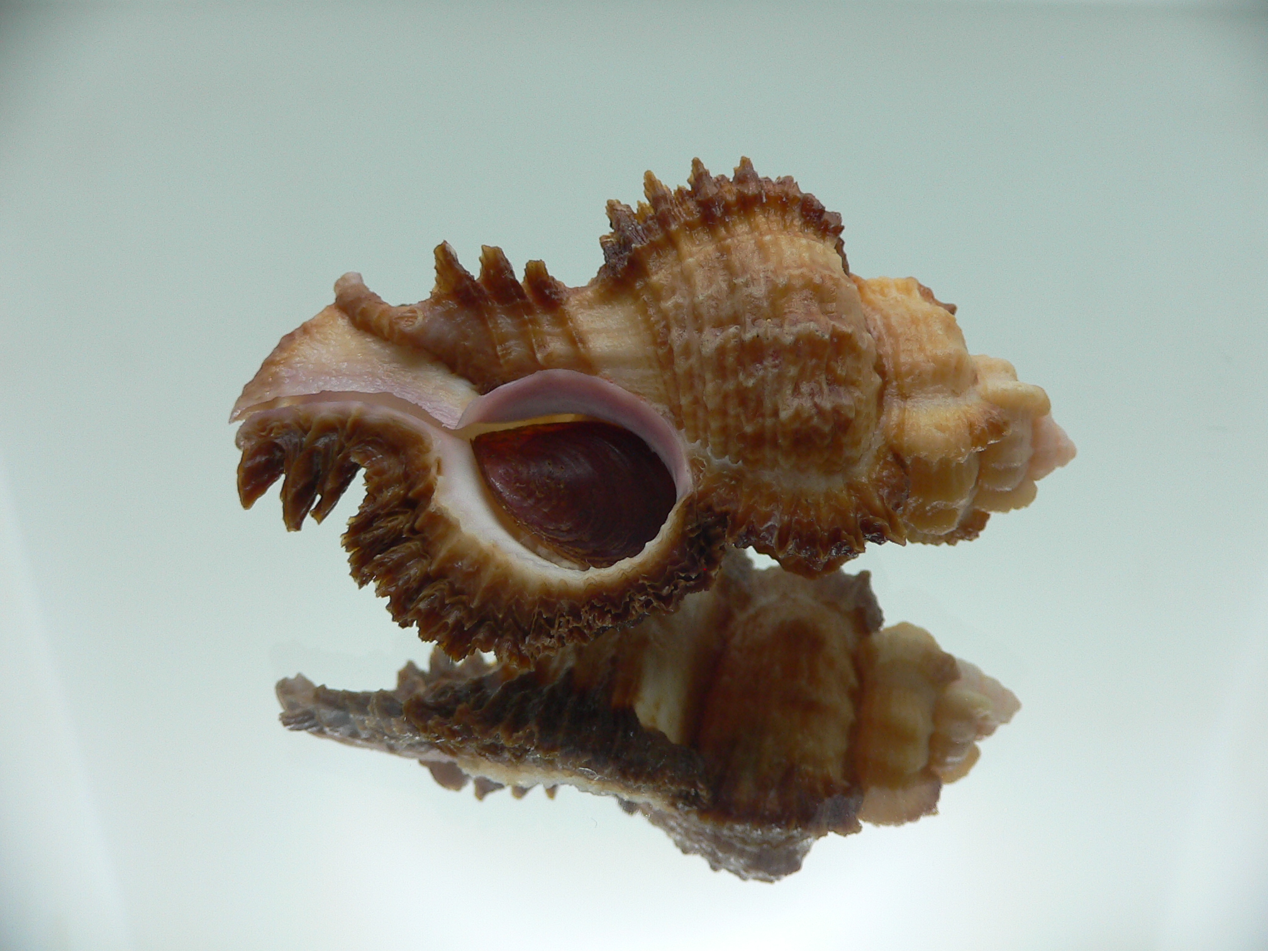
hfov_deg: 52.6
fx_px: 1282
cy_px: 476
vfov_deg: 40.7
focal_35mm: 35
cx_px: 634
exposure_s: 1/60
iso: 80
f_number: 2.8
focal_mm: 4.6
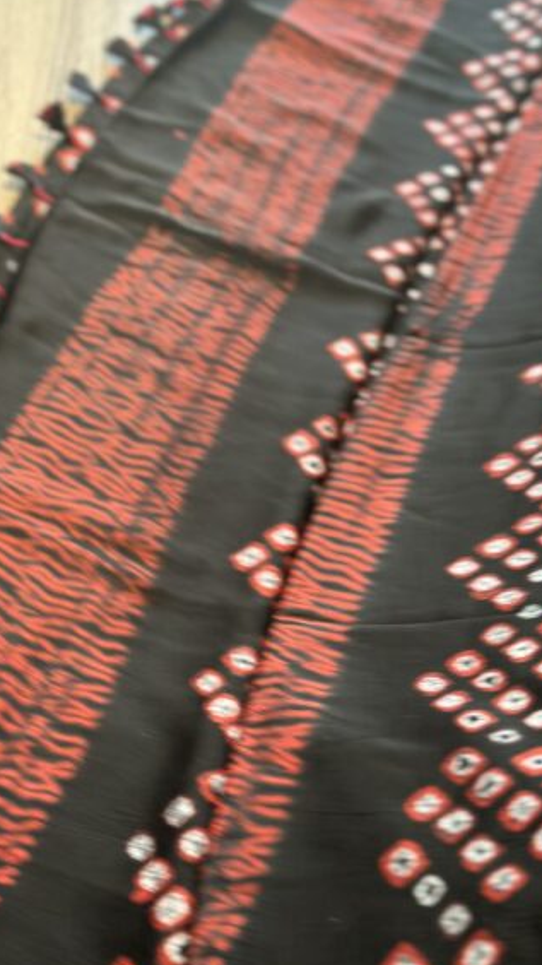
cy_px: 483
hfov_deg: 21.8
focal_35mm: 55
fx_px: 1406
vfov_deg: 37.9
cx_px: 262
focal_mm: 6.86
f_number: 1.78
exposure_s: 1/40
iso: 250
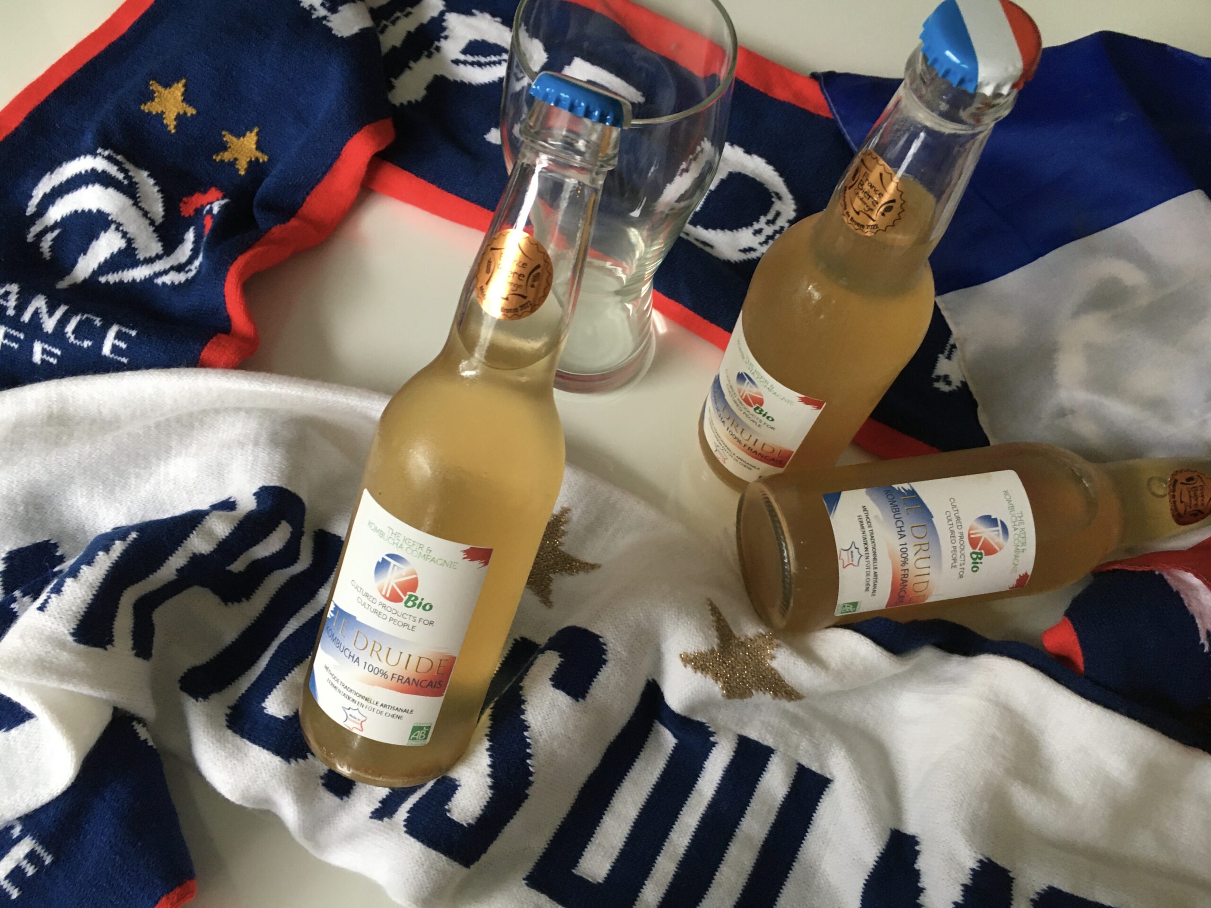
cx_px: 606
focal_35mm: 29
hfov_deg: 61.7
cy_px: 454
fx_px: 1015
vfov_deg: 48.2
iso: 125
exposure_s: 1/33
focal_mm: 4.15
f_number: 2.2
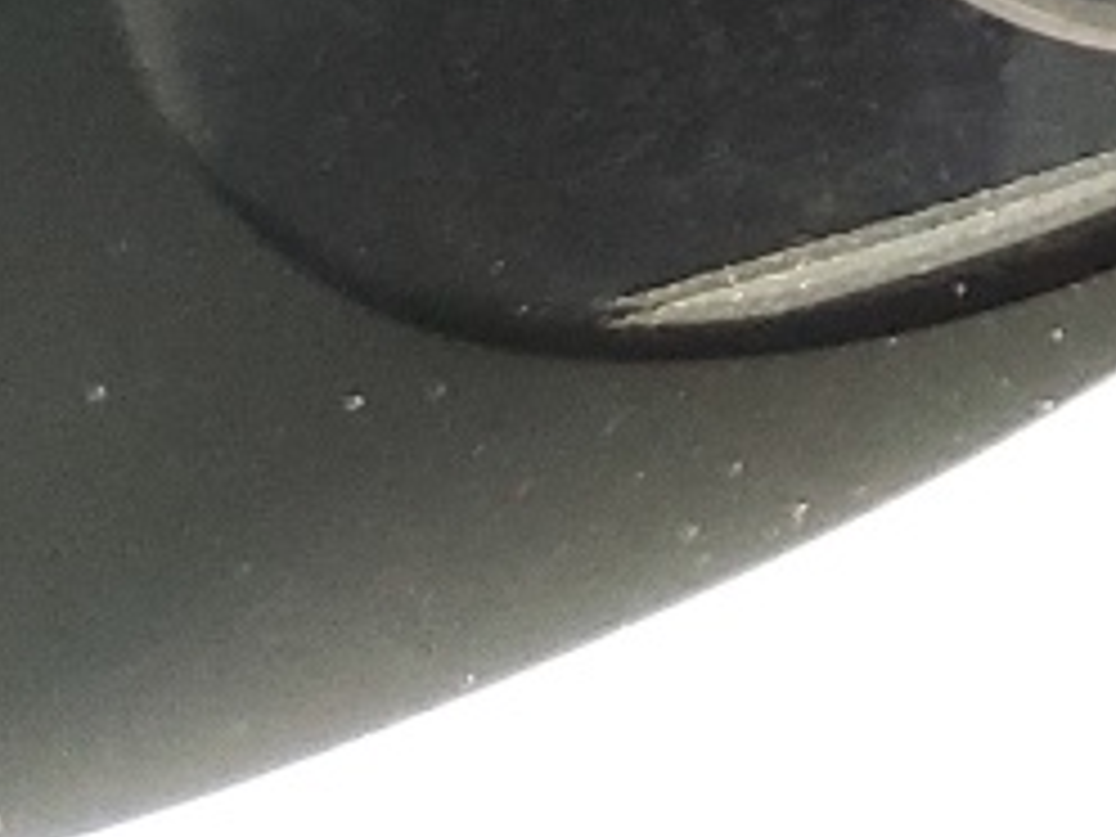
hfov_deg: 9.3
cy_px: -1692
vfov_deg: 7.7
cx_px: 3402
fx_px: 5416
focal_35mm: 168
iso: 75
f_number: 1.5
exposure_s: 1/100
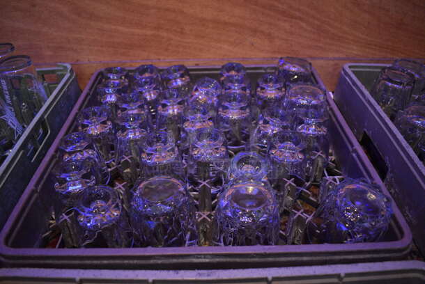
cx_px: 212
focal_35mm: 27
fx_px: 319
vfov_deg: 48.0
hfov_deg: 67.3
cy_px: 142
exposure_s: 1/15
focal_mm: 18
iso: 3200
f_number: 3.5
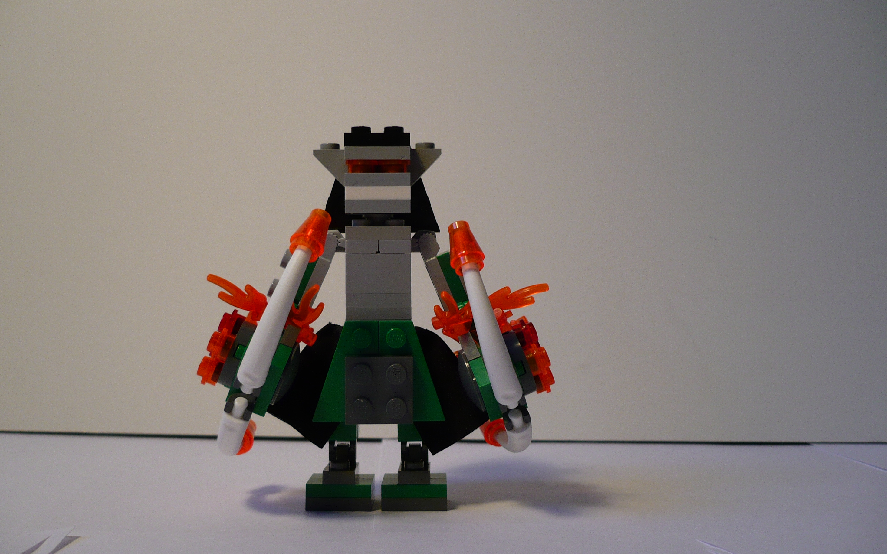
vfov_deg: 32.0
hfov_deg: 49.3
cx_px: 425
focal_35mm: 40
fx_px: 967
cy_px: 301
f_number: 2.9
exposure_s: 1/50
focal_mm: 6
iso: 100
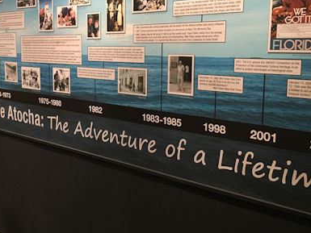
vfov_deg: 31.5
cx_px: 80
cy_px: 102
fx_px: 413
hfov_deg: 40.1
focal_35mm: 46
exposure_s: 1/30
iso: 160
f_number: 2.2
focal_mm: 4.15
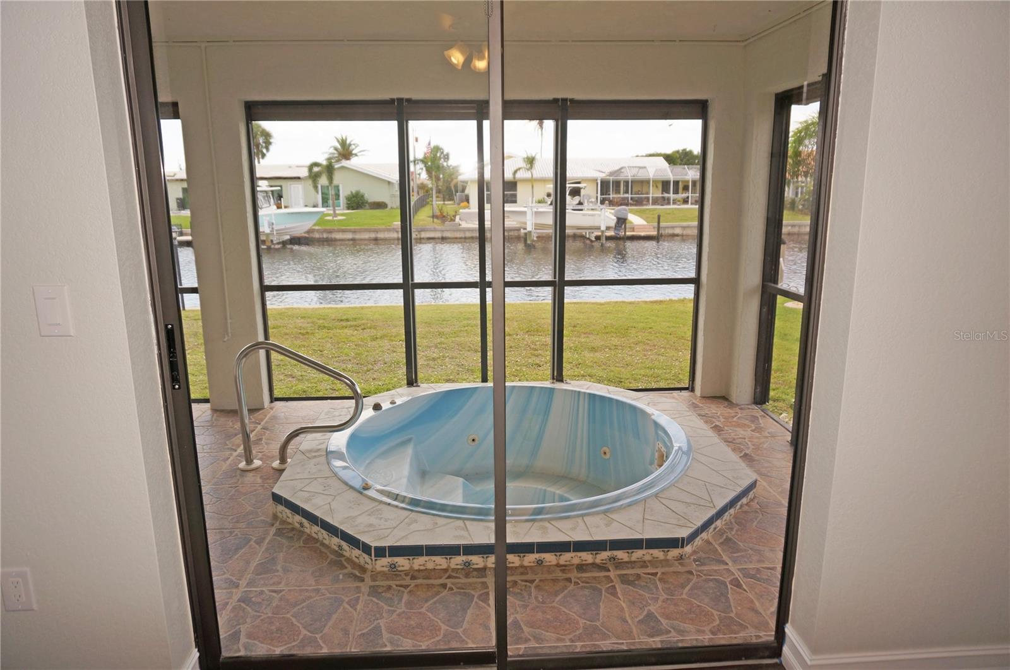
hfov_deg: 73.8
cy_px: 335
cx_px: 505
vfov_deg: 53.0
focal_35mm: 24
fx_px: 672
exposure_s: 1/160
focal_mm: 16
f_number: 4.5
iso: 100
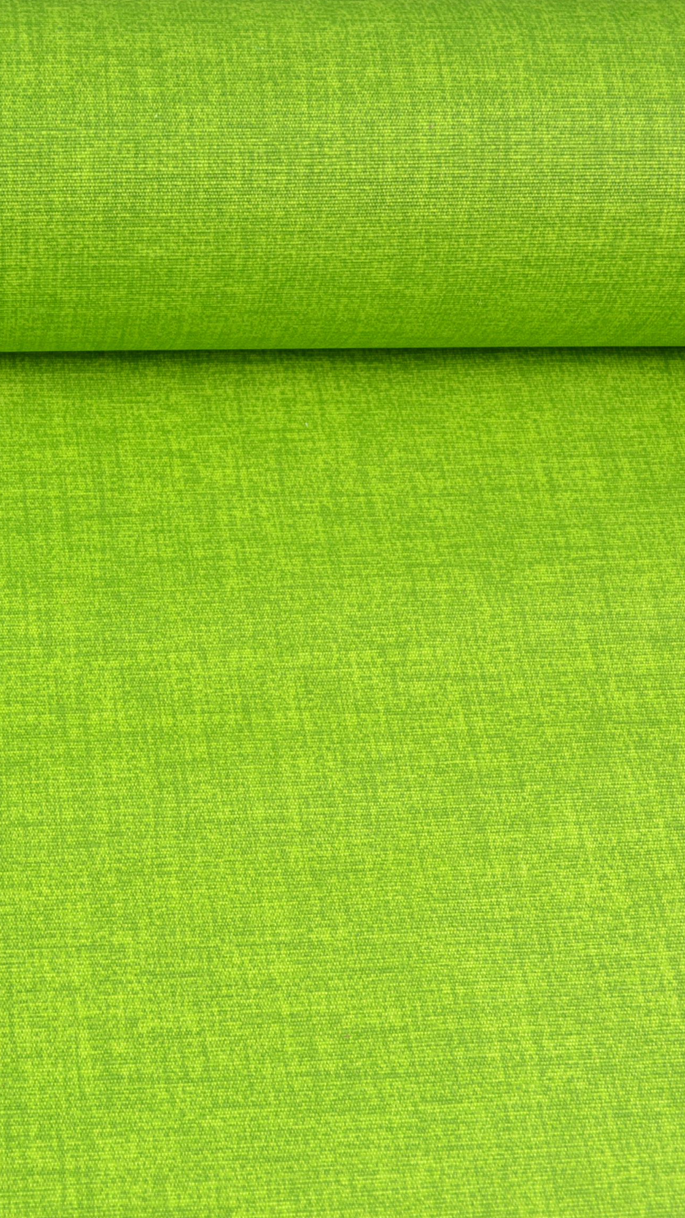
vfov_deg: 39.9
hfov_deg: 22.1
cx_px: -21
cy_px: 609
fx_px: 1679
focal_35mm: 52
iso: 100
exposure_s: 1/5
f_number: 9
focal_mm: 22
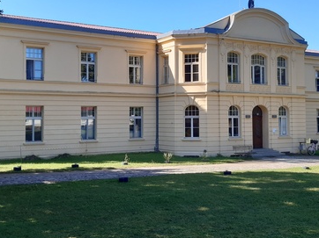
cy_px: 102
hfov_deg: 41.2
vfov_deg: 31.4
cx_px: 174
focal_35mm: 46
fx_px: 424
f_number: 1.7
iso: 40
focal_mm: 3.92
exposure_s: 1/689
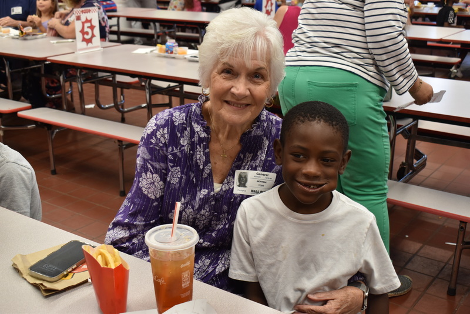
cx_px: 235
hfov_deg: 43.6
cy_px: 157
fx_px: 588
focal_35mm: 45
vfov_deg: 29.9
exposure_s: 1/50
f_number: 7.1
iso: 560
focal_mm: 30
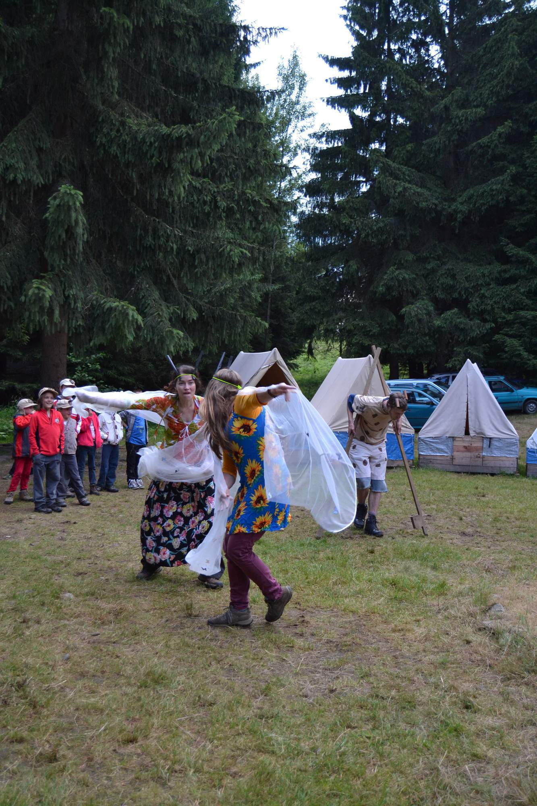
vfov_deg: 53.1
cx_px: 268
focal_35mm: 36
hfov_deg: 36.9
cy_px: 403
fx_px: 806
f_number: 3.8
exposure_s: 1/500
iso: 720
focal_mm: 24
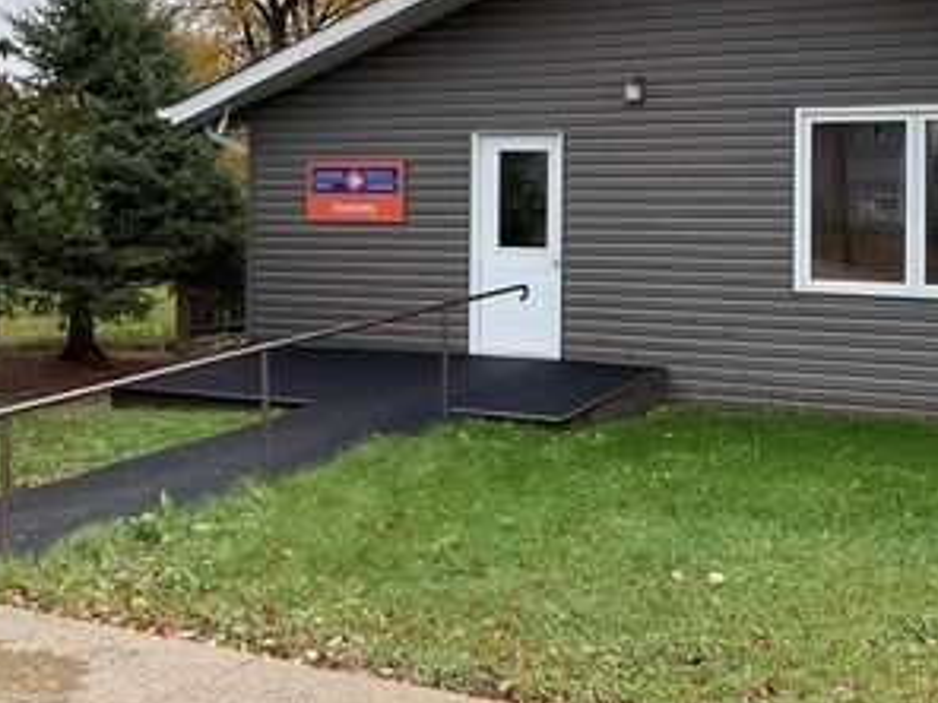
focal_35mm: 49
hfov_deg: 37.5
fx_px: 1328
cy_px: 169
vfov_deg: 29.2
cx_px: 754
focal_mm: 3
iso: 16
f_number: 1.8
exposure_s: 1/719
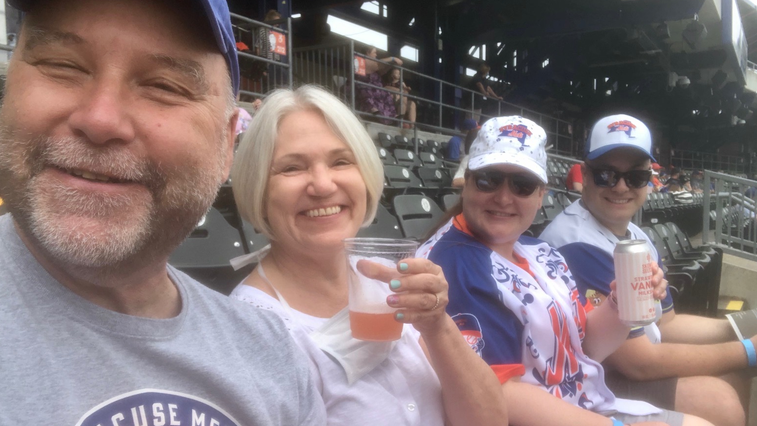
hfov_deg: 56.6
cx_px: 378
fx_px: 703
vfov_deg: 33.6
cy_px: 254
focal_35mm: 35
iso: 20
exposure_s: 1/291
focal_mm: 2.87
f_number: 2.2
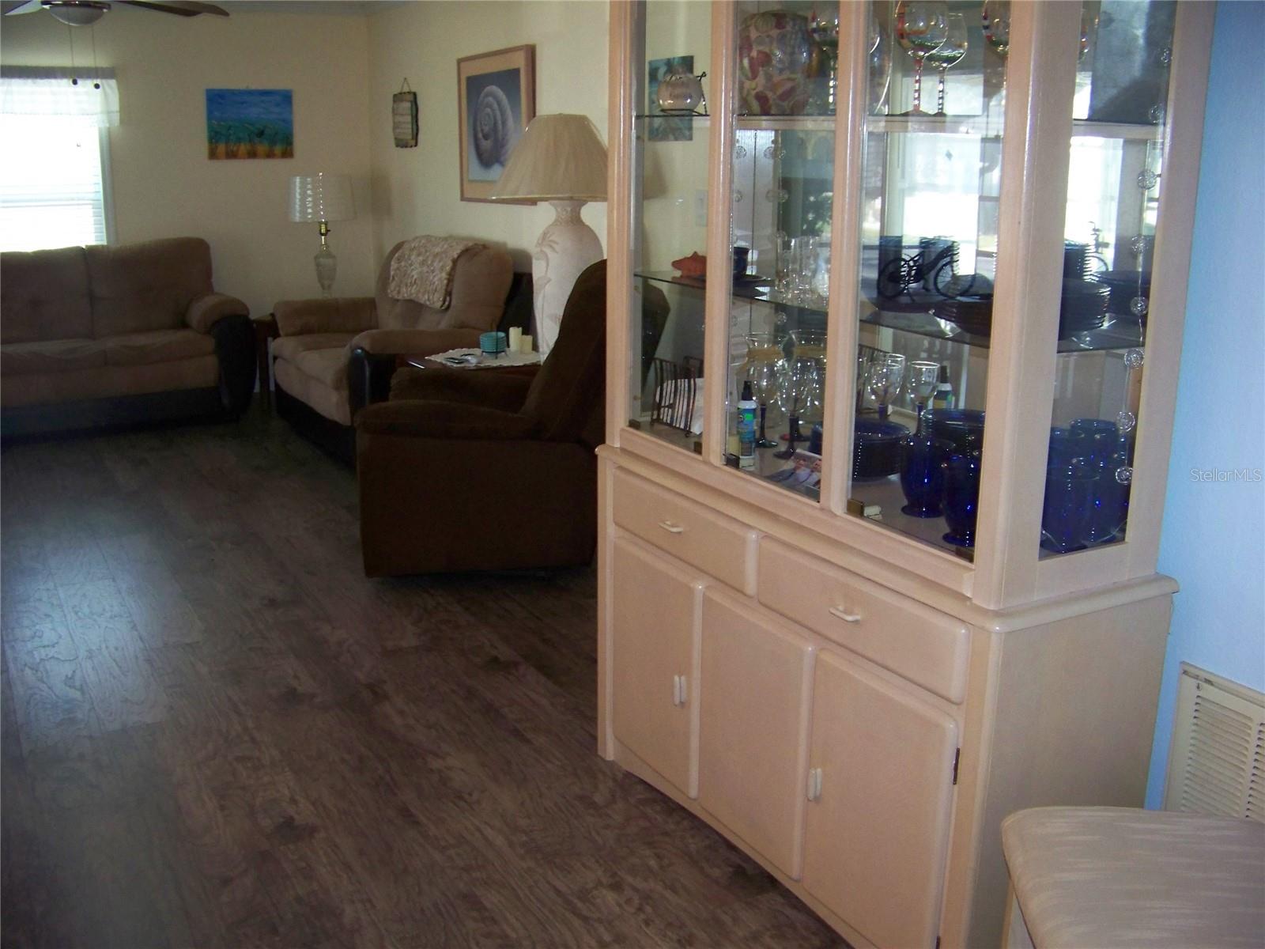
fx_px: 1316
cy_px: 474
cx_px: 632
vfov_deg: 39.7
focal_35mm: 36
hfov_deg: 51.4
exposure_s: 1/30
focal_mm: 5.85
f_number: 2.8
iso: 200
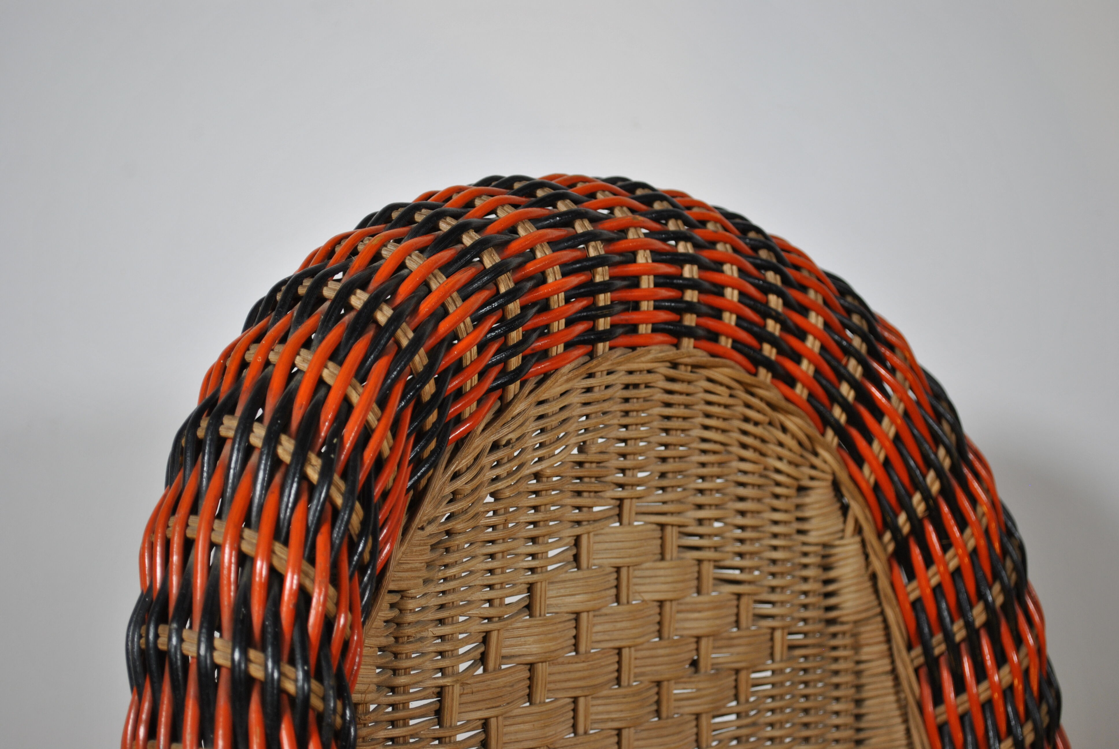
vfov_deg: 19.8
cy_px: 374
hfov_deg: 29.2
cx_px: 560
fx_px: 2147
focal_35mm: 69
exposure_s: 1/60
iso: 200
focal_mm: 46
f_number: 5.3
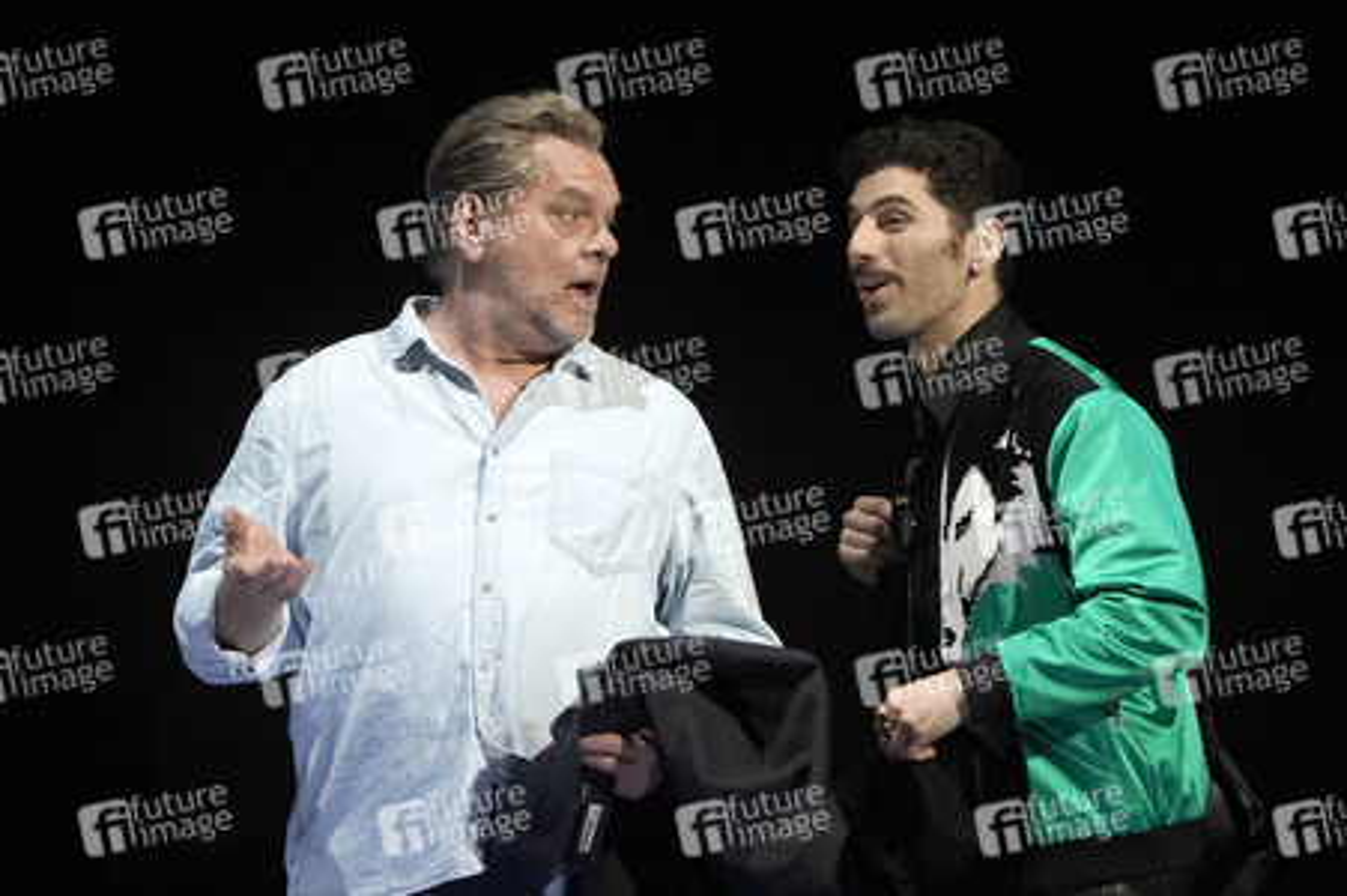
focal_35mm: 400
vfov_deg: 3.4
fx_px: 14955
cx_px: 674
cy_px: 448
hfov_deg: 5.2
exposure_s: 1/200
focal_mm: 400
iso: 4000
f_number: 6.3
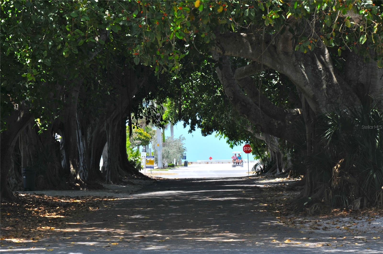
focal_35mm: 147
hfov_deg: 14.0
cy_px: 127
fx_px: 1562
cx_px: 192
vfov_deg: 9.3
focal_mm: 98
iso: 200
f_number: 11
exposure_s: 1/100
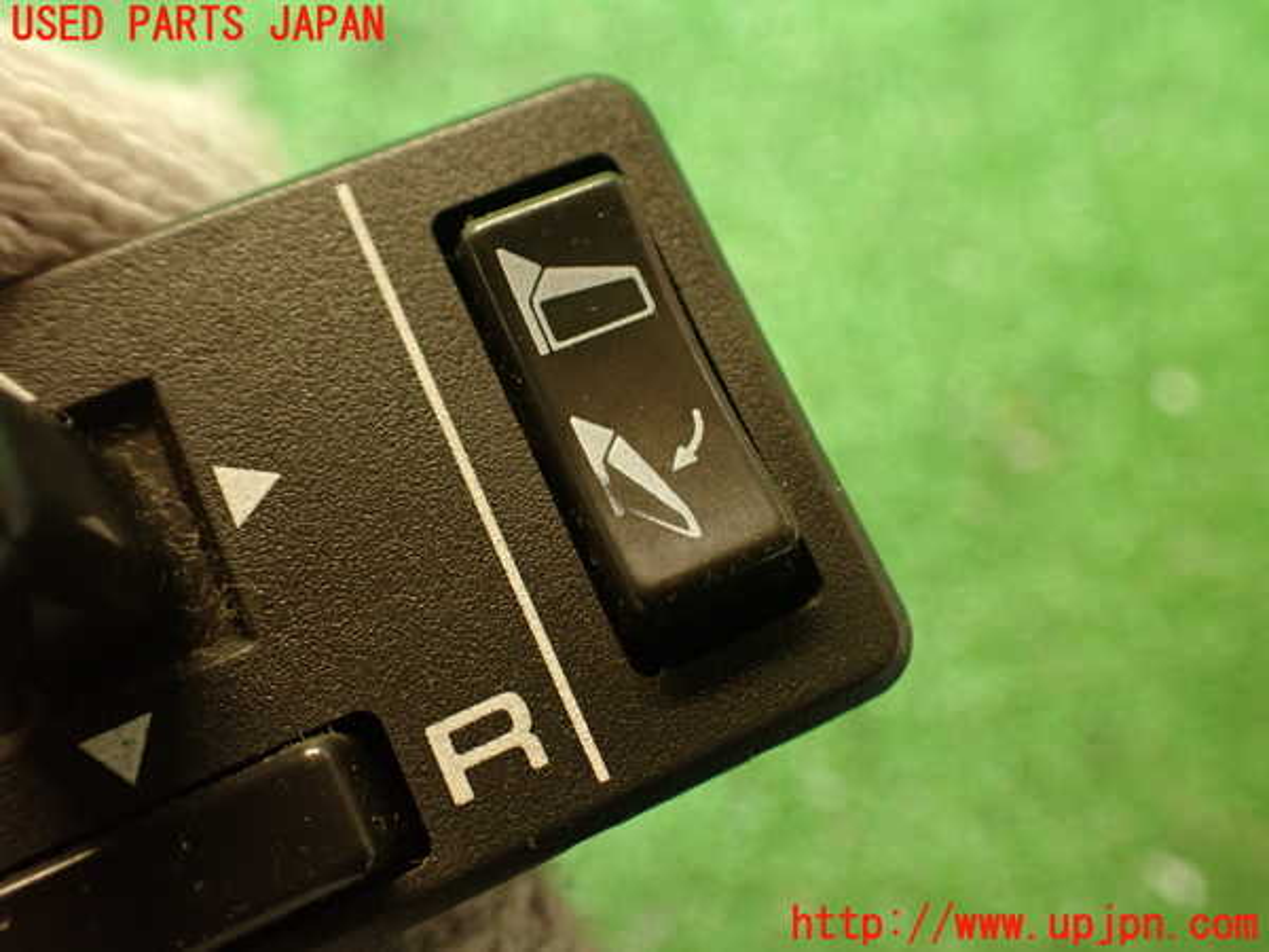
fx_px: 1173
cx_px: 634
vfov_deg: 44.2
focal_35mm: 32
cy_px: 476
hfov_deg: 56.8
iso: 320
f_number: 2.4
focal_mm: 5.79
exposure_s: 1/30
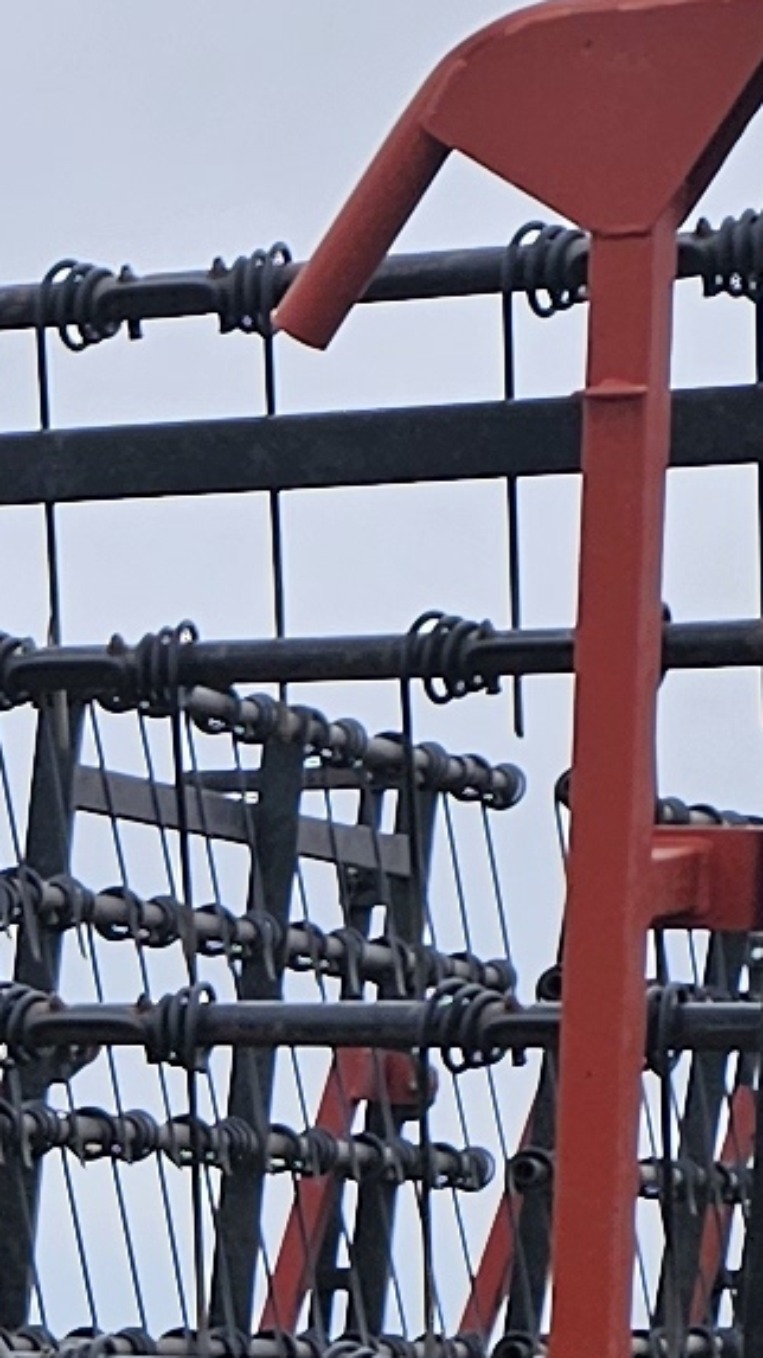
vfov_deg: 11.8
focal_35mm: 175
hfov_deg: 6.3
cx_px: -1557
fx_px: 6299
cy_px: 2014
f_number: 1.7
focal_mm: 6.3
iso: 10
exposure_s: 1/686
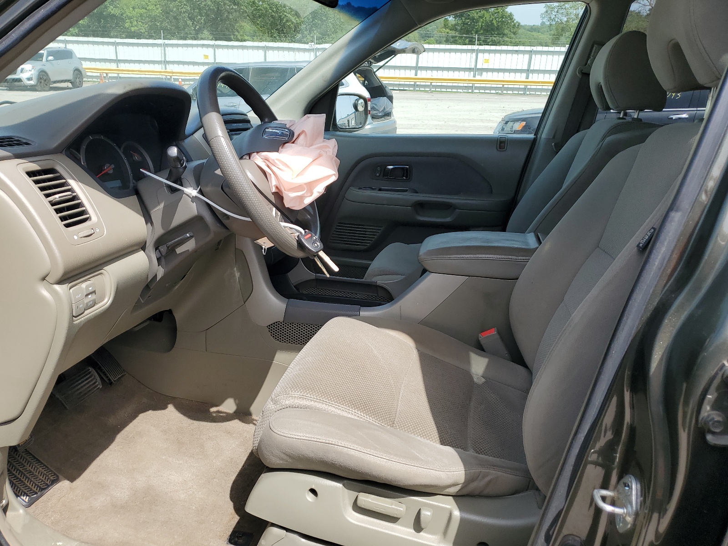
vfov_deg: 53.1
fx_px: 547
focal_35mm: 26
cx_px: 364
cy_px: 273
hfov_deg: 67.3
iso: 50
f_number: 1.5
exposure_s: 1/1429
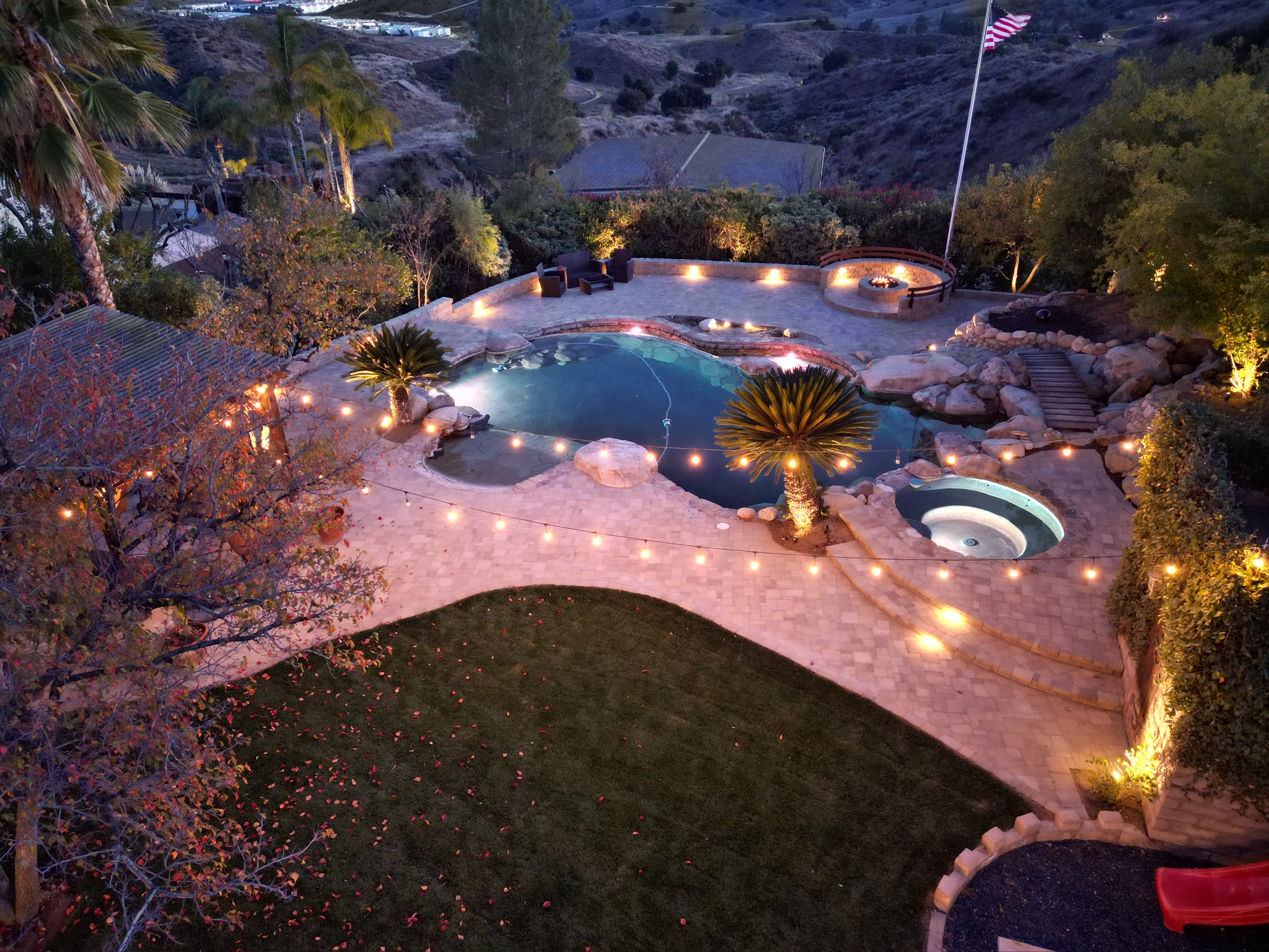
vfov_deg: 56.8
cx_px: 634
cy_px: 476
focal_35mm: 24
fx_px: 880
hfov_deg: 71.6
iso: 1330
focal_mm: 6.72
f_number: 1.7
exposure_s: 1/8
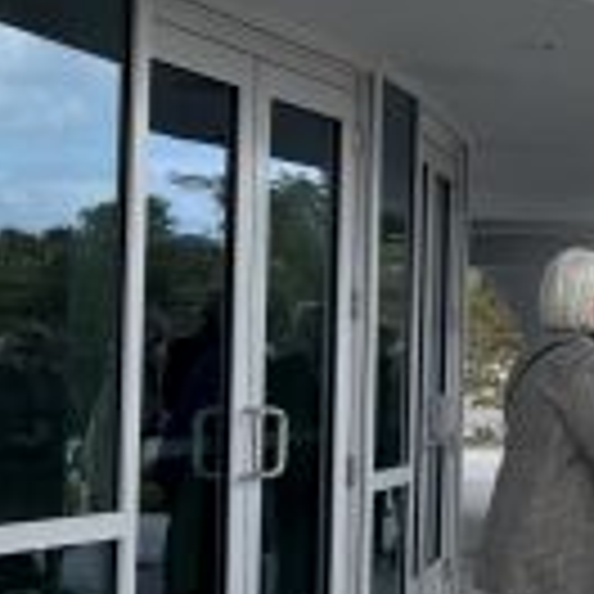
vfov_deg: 16.9
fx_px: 2000
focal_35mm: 103
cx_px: 1143
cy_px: 266
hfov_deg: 14.4
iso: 80
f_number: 1.78
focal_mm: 6.76
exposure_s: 1/2703
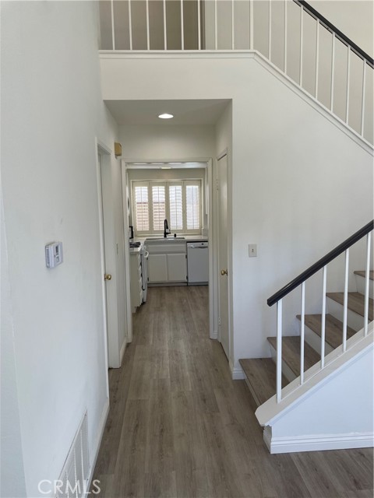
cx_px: 187
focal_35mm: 26
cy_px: 249
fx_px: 375
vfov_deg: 67.3
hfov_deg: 53.1
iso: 32
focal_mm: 4.2
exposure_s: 1/120
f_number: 1.6
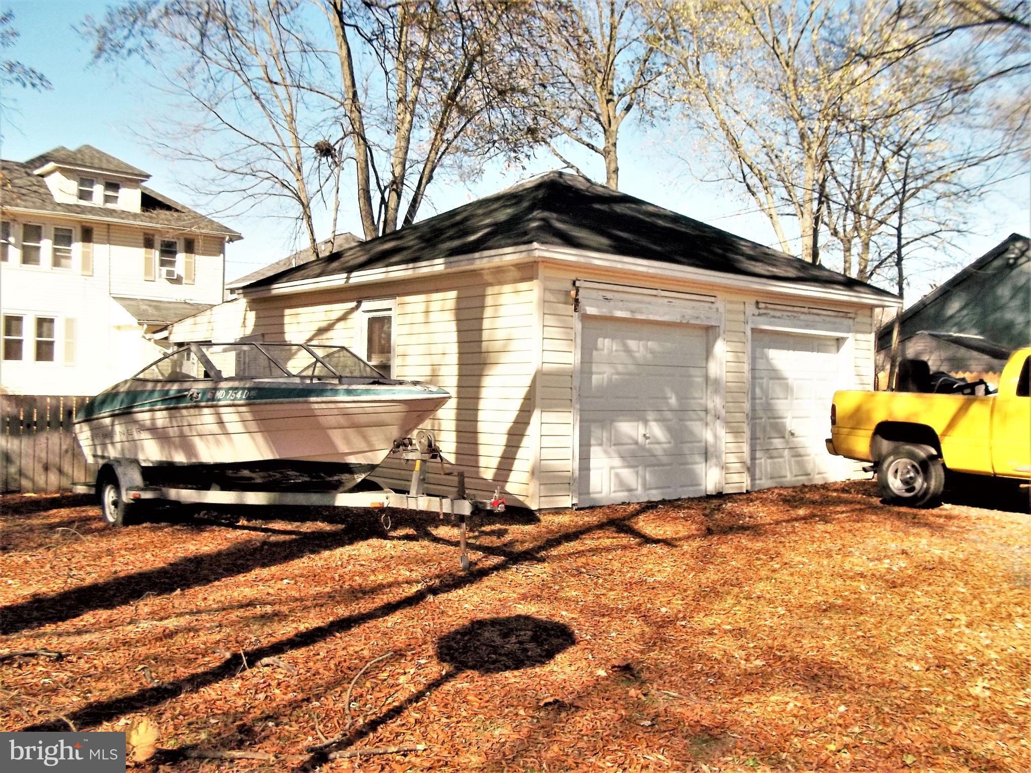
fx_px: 953
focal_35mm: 32
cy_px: 386
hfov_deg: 56.8
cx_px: 516
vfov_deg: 44.2
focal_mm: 5.7
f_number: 8.8
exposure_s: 1/160
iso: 80
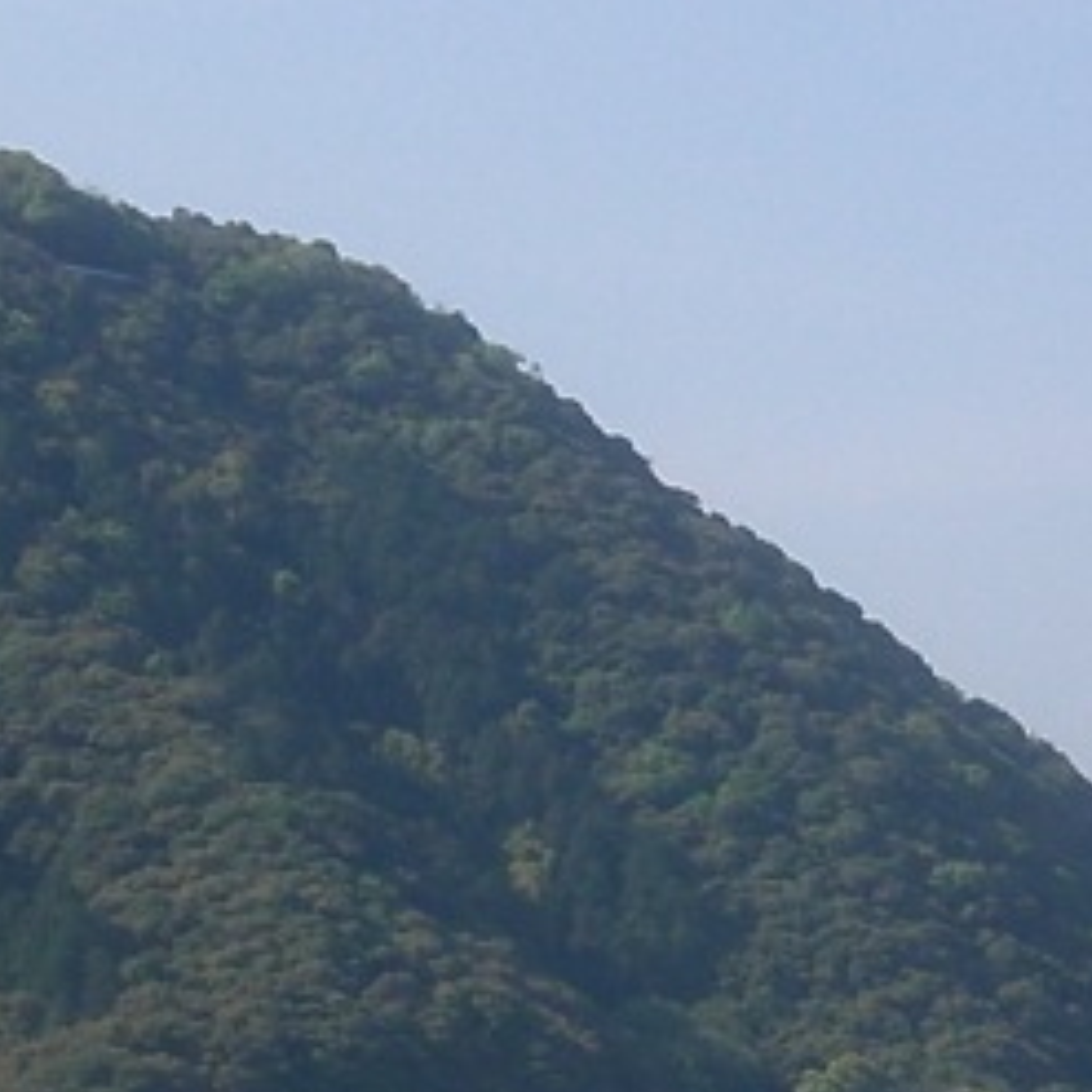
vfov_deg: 7.7
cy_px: 1225
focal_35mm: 225
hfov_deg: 7.7
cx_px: 1180
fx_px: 8030
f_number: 5.7
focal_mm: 10.4
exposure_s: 1/250
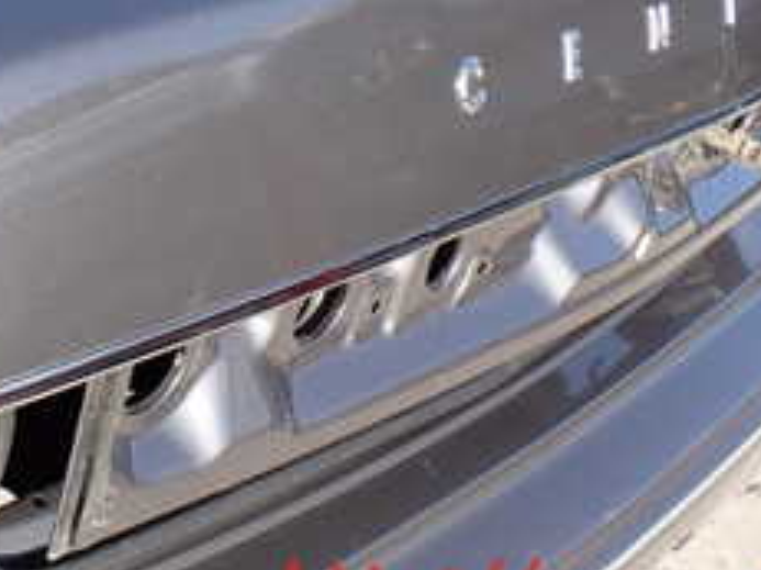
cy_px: -105
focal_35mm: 83
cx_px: 43
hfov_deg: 22.8
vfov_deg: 17.0
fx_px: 1824
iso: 100
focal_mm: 5.79
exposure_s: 1/320
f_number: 3.2
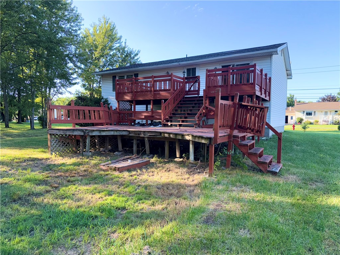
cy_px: 128
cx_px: 170
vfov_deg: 56.8
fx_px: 236
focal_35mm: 24
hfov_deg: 71.6
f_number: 1.78
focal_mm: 6.76
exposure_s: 1/937
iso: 50
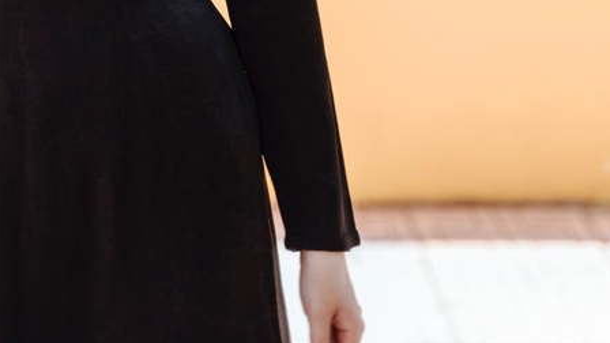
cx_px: 144
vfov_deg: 6.2
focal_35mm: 192
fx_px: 3106
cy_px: -215
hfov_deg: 11.2
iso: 100
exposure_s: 1/200
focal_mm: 75
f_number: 3.2
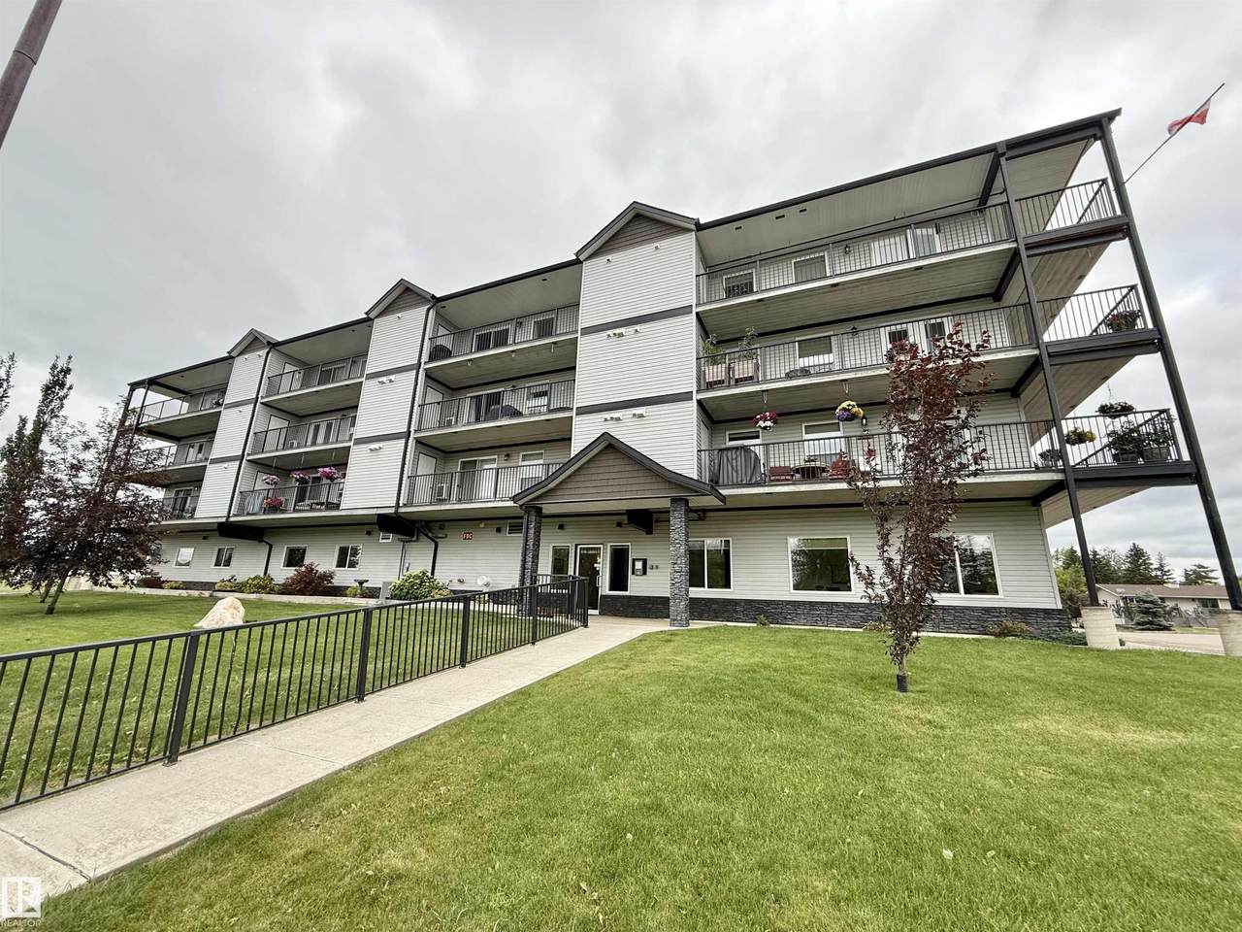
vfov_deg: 85.7
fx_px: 502
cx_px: 621
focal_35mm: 14
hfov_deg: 102.1
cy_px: 466
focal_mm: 2.22
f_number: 2.2
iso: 64
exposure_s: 1/468
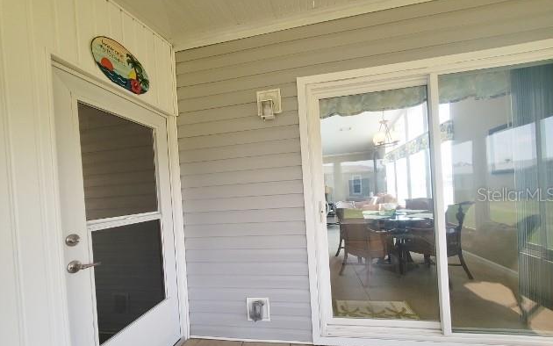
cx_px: 279
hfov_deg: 105.3
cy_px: 194
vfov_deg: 78.3
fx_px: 211
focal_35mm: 14
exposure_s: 1/60
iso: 80
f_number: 2.2
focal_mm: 1.8
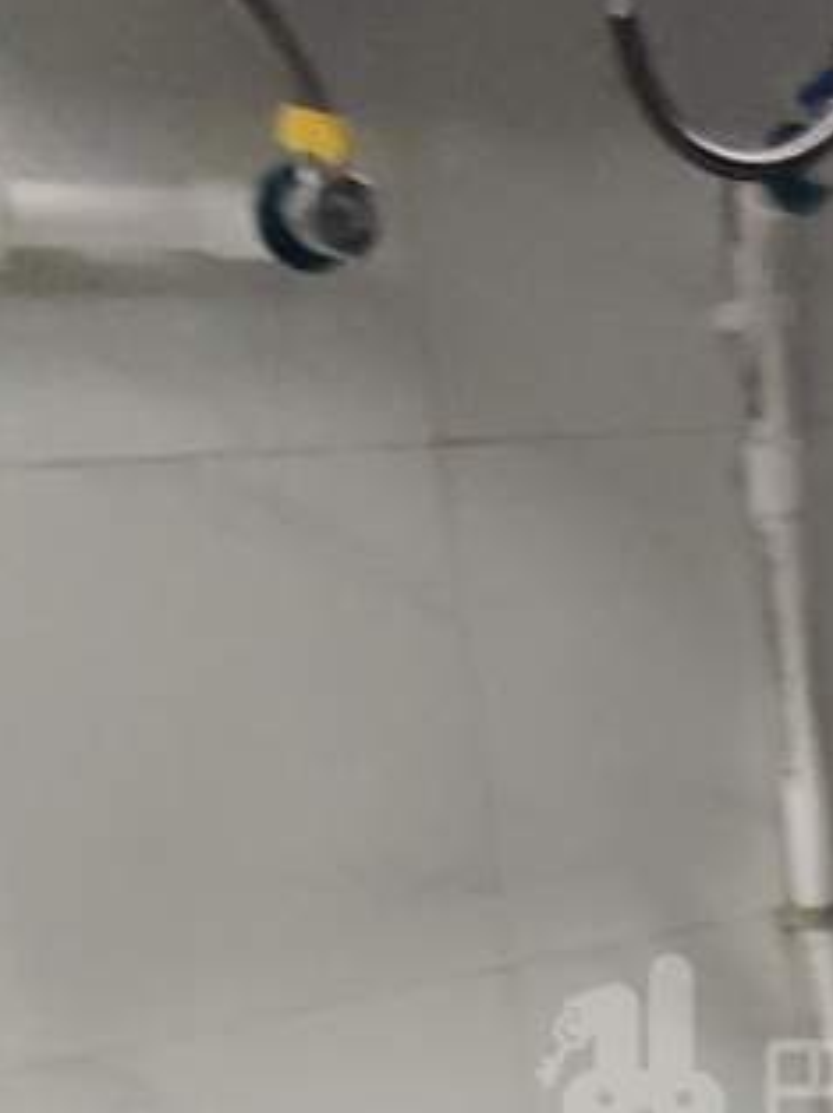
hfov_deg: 27.0
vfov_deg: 34.8
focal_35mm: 51
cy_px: 1055
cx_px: 819
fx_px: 1639
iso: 500
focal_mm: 1.91
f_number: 2.2
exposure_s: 1/33.3
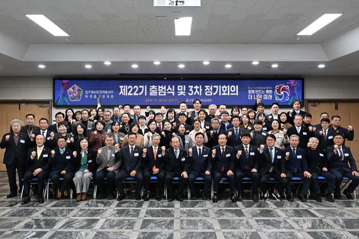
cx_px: 180
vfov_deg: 43.6
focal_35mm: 30
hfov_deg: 61.9
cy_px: 121
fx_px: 299
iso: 3200
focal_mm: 29
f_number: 5.6
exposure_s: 1/160
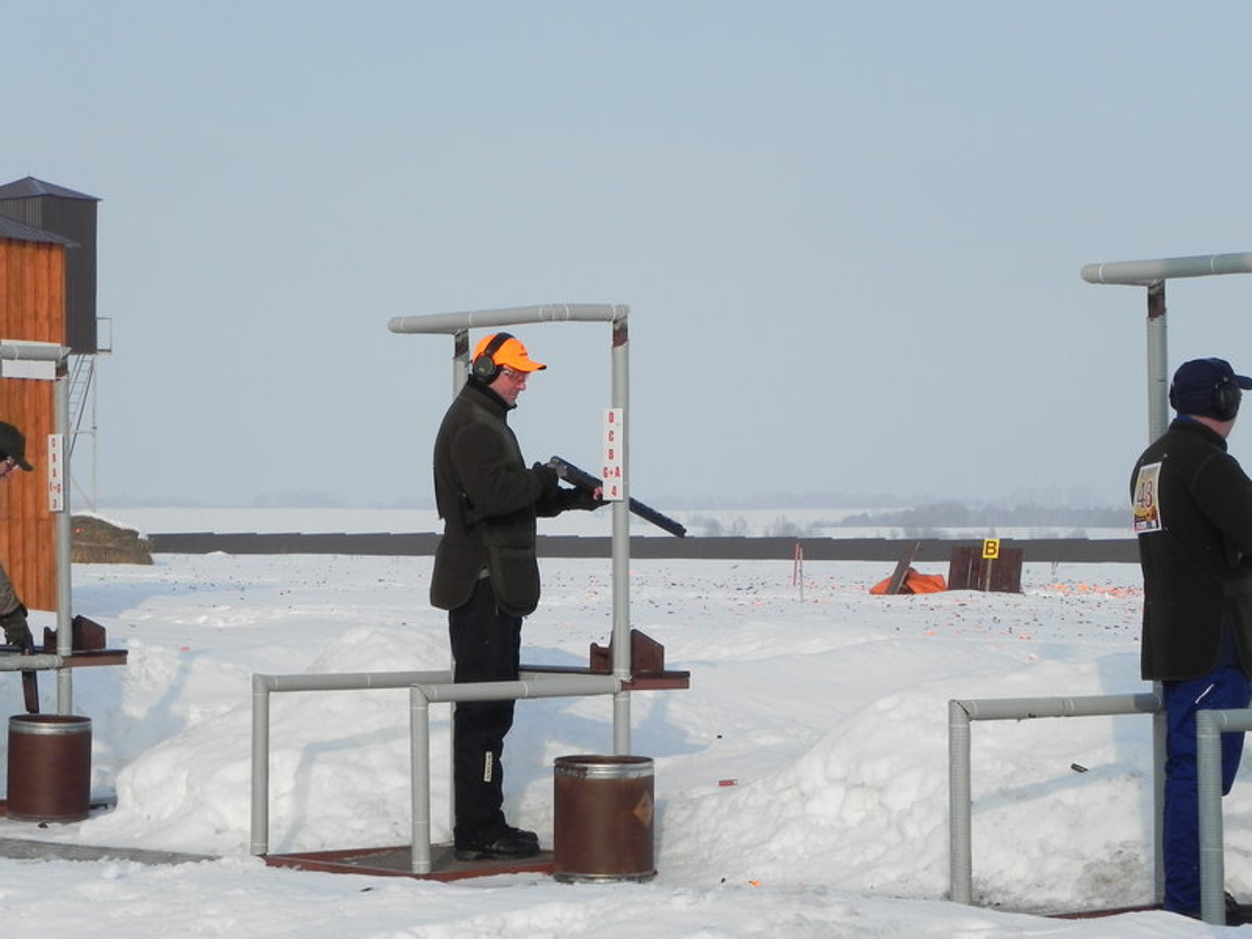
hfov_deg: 18.7
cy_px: 470
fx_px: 3798
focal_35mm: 105
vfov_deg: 14.1
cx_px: 626
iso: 160
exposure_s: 1/405
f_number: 8
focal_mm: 18.8
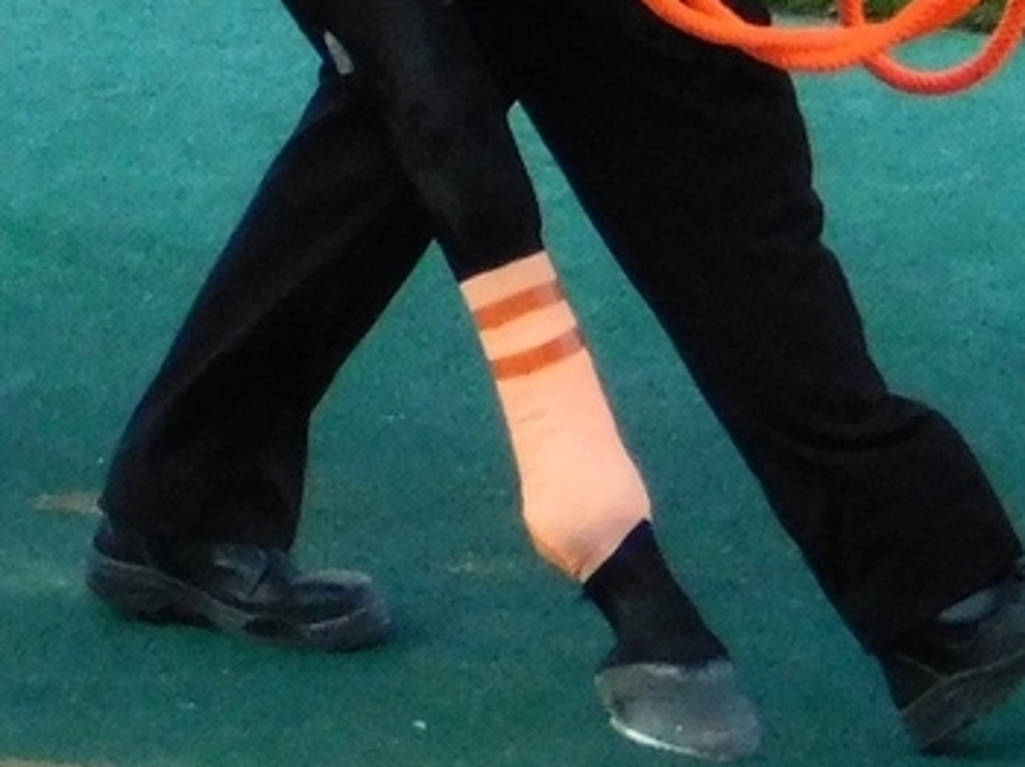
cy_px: -325
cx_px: -425
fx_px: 23554
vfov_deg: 1.9
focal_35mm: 796
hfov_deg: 2.5
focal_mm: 41.3
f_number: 5.6
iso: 800
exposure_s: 1/640
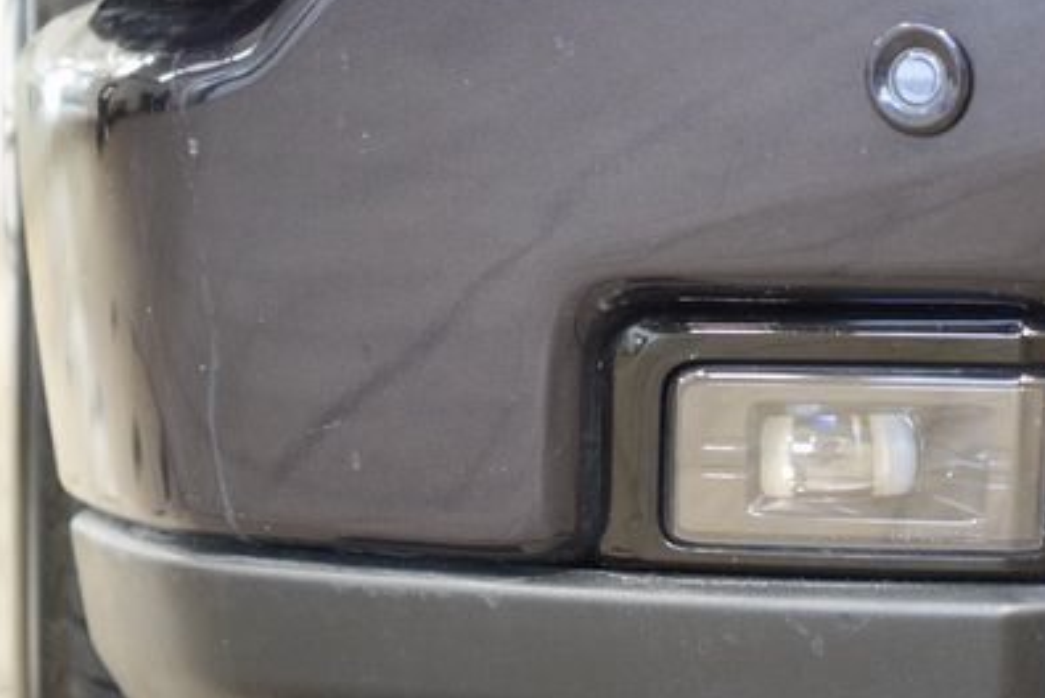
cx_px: 828
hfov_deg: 12.0
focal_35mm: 170
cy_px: 464
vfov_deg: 8.1
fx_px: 4938
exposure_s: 1/40
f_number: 2.8
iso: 1600
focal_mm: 70
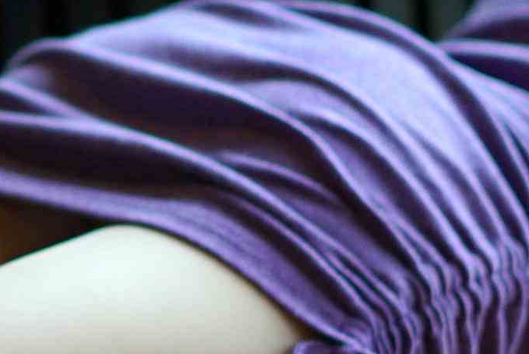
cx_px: -188
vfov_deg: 4.4
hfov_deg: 6.5
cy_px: 179
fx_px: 4588
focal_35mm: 312
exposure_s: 1/640
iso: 200
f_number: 1.8
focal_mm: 50
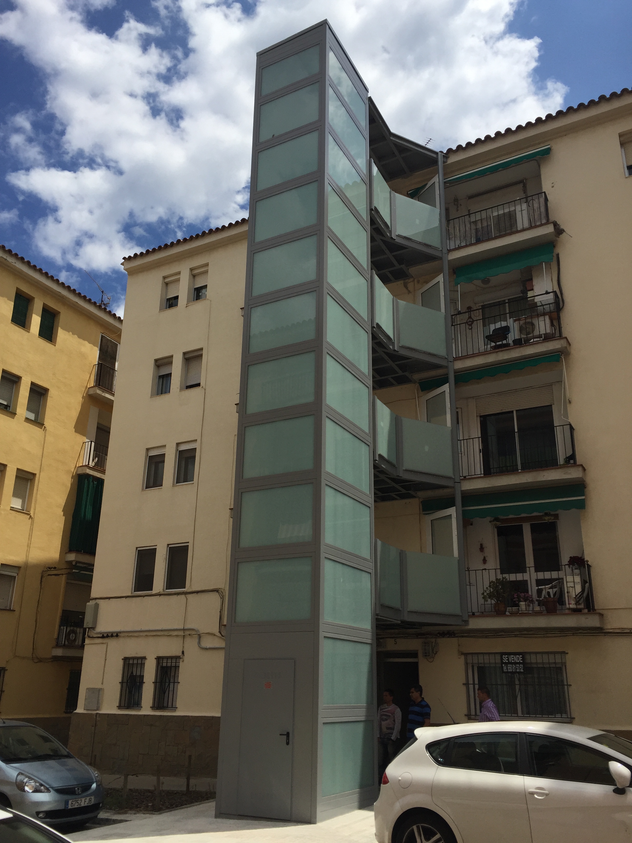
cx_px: 316
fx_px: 706
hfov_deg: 48.2
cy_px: 422
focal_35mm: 29
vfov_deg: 61.7
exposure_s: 1/4405
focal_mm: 4.15
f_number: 2.2
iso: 32
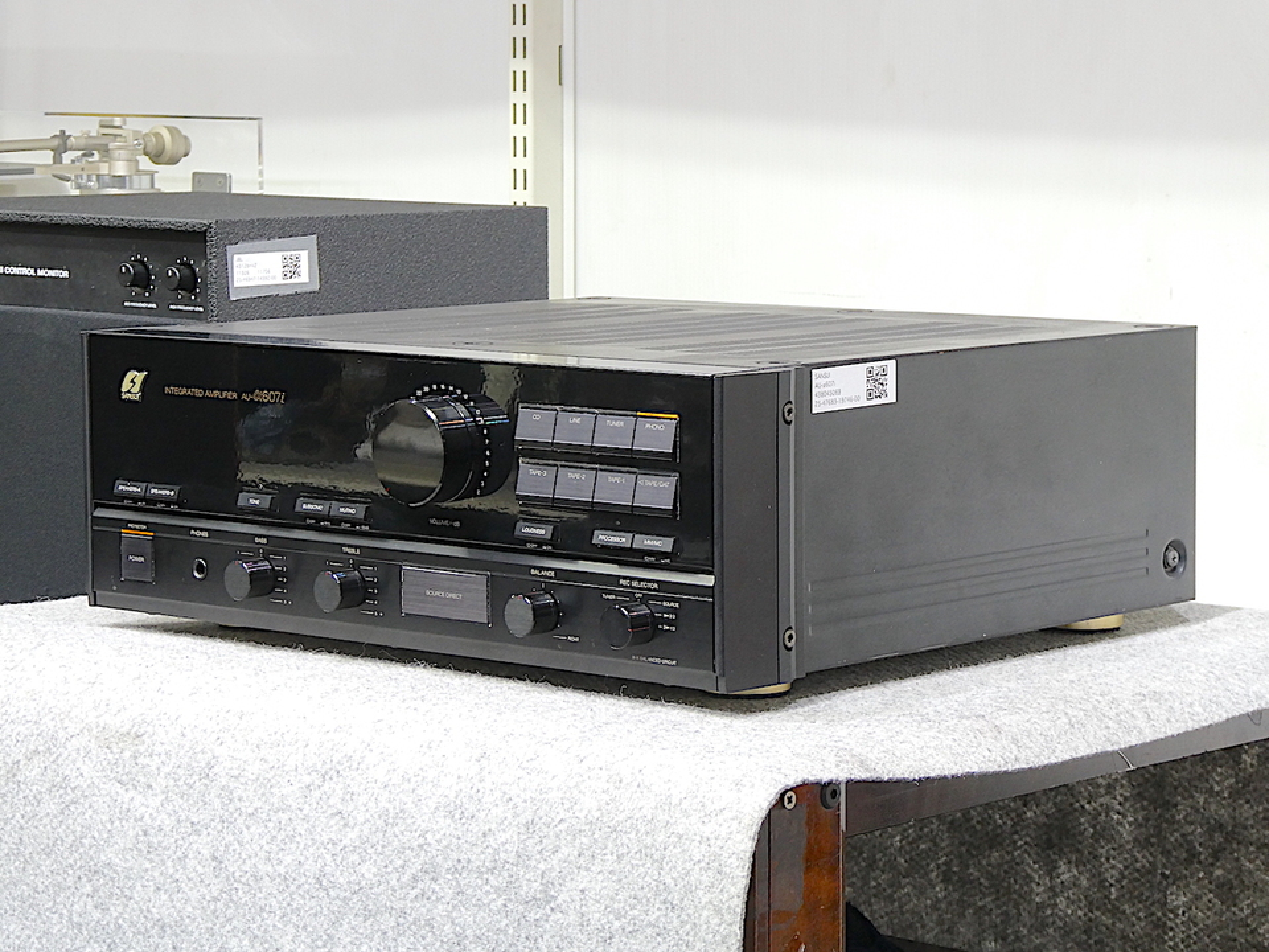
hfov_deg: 20.0
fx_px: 3593
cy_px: 476
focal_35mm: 98
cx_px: 634
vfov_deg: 15.1
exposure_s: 1/3.2
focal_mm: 17.5
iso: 200
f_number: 5
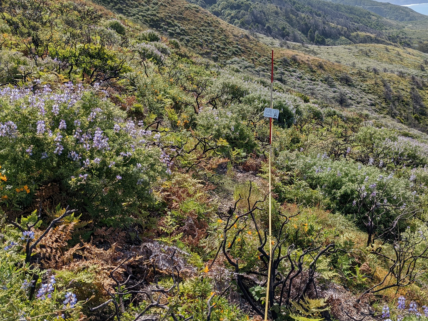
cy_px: 190
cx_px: 264
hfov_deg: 52.1
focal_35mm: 35
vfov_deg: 40.5
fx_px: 433
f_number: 1.73
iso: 56
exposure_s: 1/2342
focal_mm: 4.38
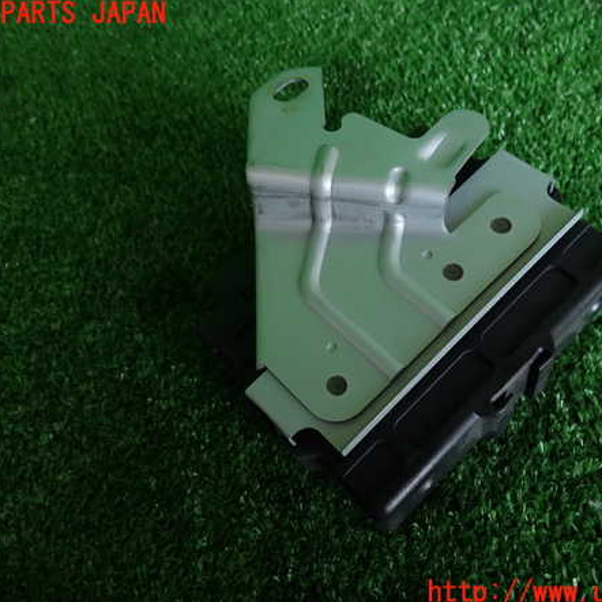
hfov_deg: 54.0
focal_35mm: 30
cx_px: 327
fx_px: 590
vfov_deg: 54.0
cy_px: 304
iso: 100
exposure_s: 1/125
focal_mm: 4.5
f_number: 2
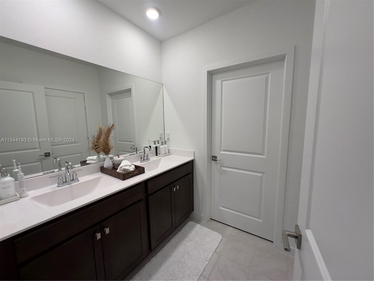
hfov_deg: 102.1
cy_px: 140
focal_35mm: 14
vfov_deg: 85.7
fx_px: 151
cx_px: 187
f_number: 2.2
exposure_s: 1/120
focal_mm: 2.22
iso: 125
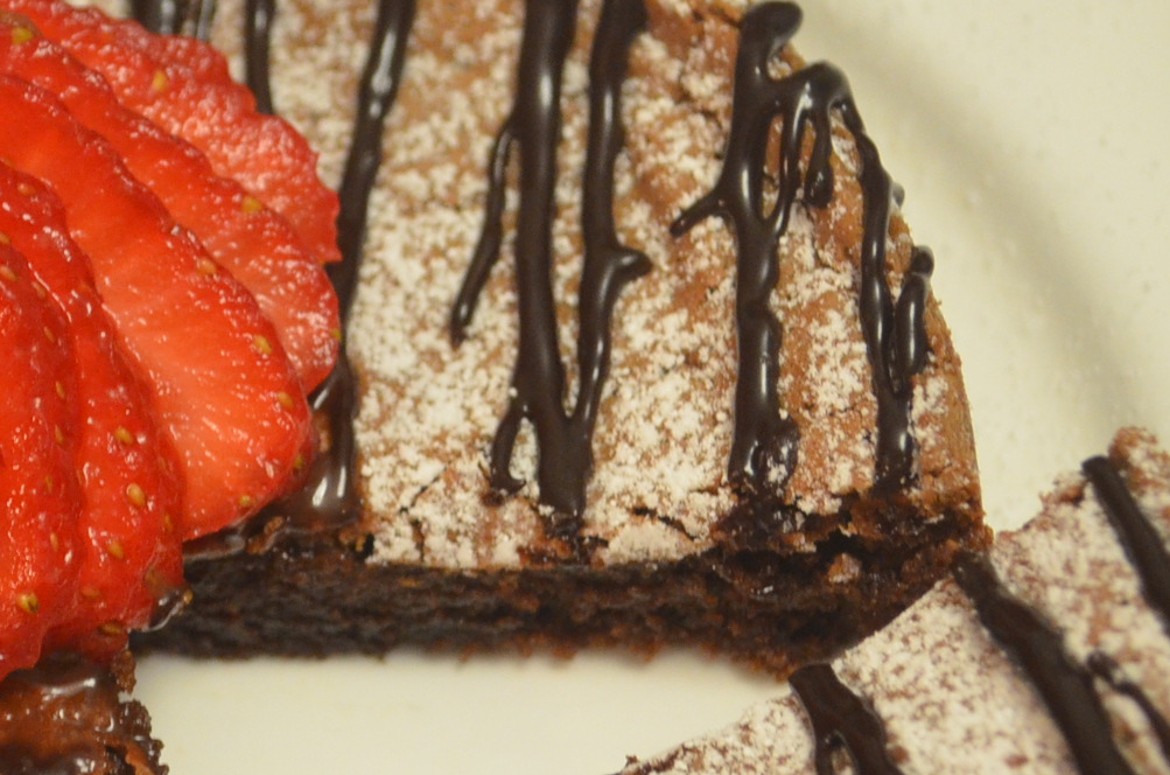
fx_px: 4540
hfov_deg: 14.5
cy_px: 543
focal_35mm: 140
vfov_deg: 9.7
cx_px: 112
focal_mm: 38
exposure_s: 1/15
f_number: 5
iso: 1600
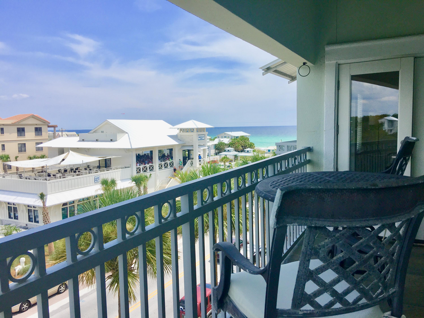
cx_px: 212
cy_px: 159
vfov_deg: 48.2
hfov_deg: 61.7
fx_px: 355
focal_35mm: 29
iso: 25
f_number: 2.2
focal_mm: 4.15
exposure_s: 1/1923
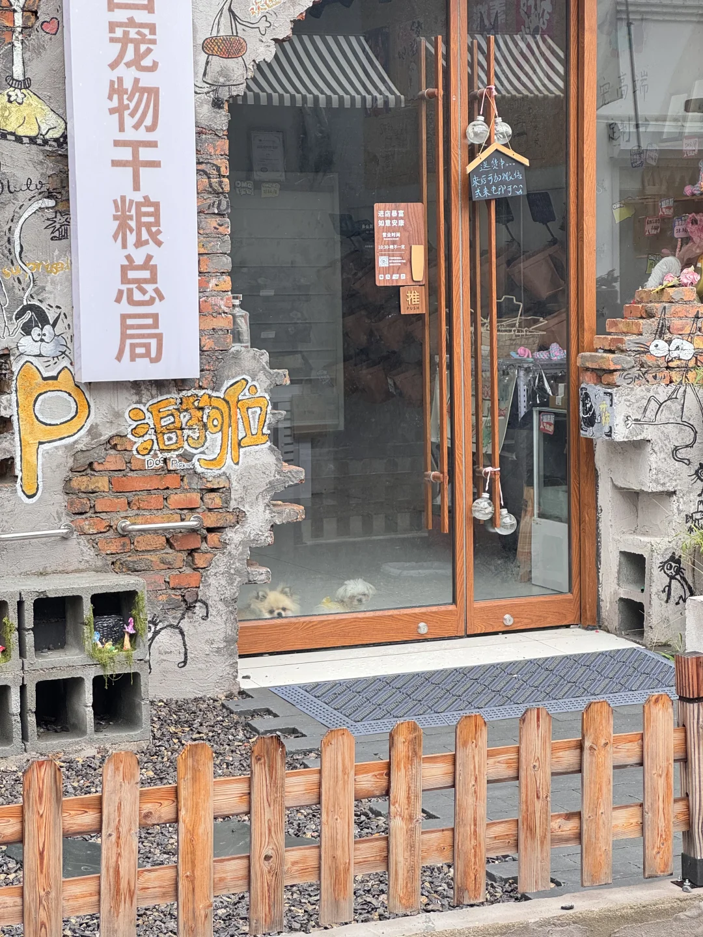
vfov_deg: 25.3
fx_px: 2085
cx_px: 352
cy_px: 468
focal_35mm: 77
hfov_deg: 19.1
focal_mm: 9
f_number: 2.8
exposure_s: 1/99
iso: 80
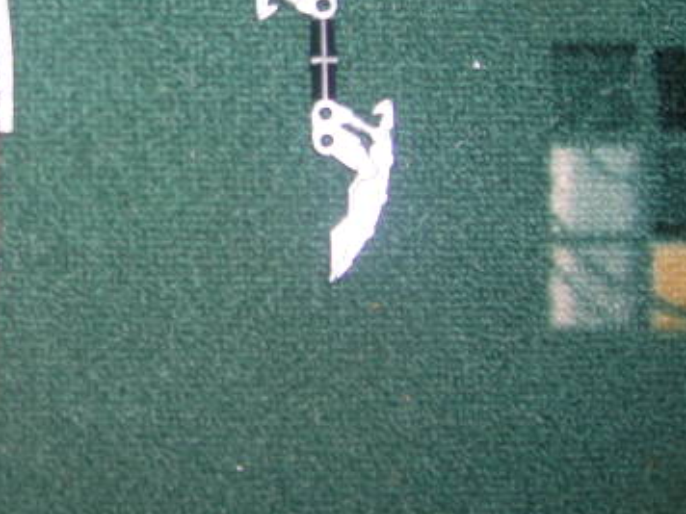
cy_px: 87
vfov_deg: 22.9
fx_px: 1248
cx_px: 114
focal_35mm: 63
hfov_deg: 29.8
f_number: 2.8
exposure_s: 1/60.1
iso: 50
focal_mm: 5.4
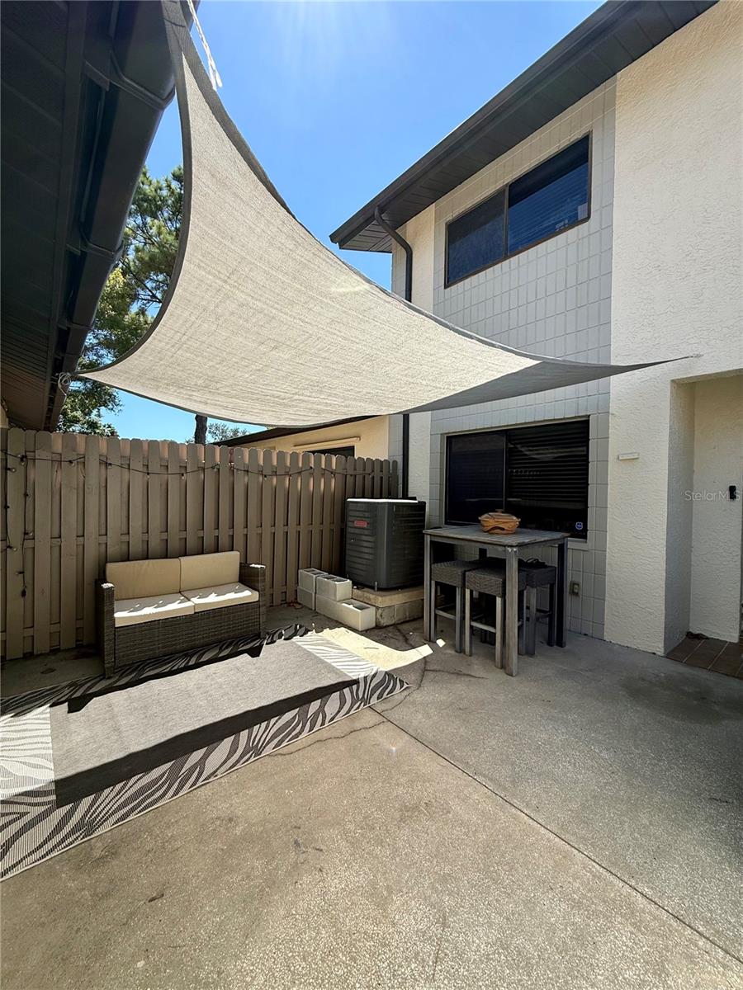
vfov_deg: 102.1
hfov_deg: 85.7
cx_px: 372
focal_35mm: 14
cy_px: 495
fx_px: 401
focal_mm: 2.22
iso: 50
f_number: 2.2
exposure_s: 1/1656
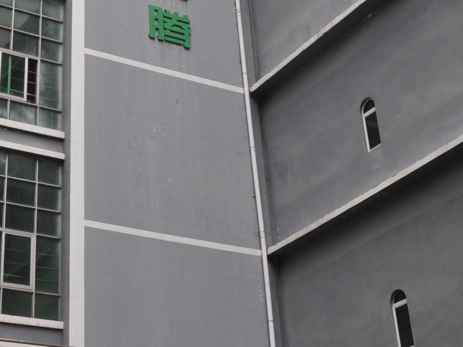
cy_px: 14
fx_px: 936
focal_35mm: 70
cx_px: 166
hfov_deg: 27.7
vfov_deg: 20.4
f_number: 11
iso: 640
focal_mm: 18
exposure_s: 1/500
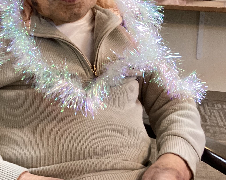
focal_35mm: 63
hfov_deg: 29.8
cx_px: 71
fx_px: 421
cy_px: 12
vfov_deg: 23.5
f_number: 2.4
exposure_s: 1/60
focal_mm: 3.3
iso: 160
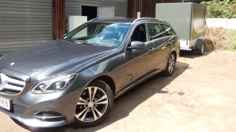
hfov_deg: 67.9
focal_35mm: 28
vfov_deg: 40.8
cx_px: 115
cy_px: 42
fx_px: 175
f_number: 3.4
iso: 125
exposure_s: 1/400
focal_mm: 4.5
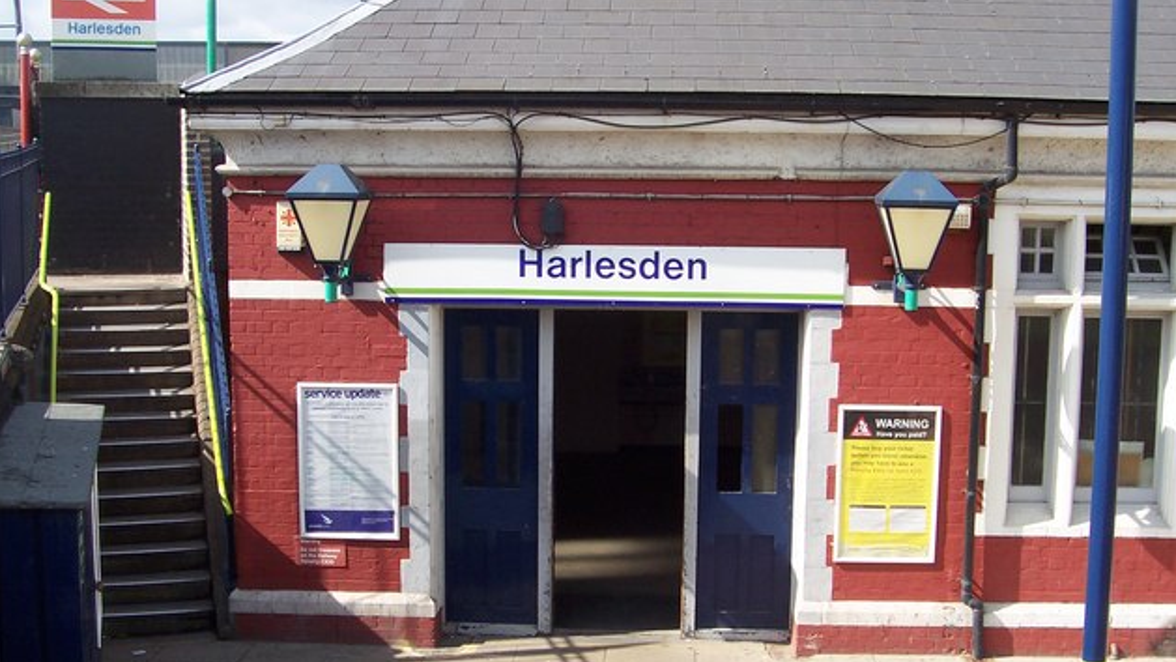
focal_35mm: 51
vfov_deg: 23.5
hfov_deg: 40.6
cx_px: 595
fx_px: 1591
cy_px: 404
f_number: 5.6
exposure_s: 1/250
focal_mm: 7
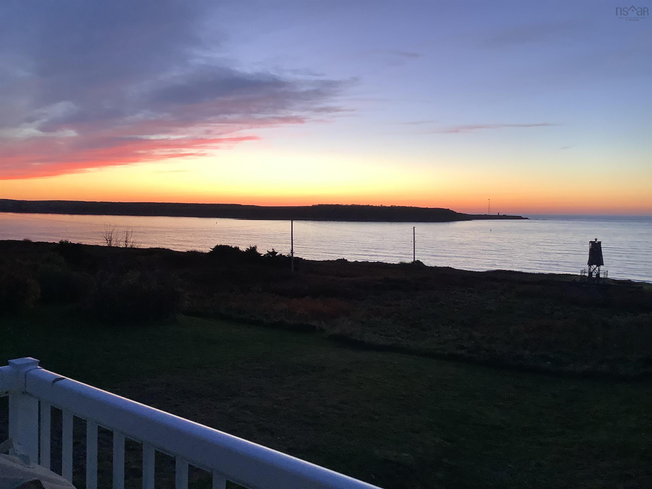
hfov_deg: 58.4
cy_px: 244
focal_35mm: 31
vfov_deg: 45.4
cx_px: 326
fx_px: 584
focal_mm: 3.3
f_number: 2.4
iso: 125
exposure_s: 1/60
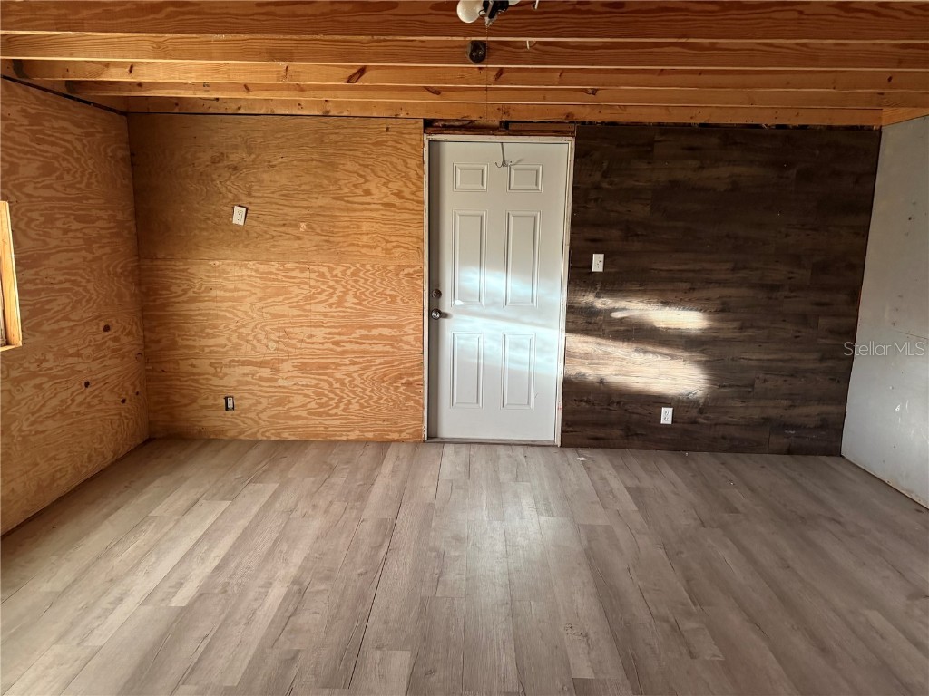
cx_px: 464
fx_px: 644
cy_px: 348
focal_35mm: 24
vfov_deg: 56.8
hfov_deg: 71.6
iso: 500
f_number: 1.78
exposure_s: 1/60
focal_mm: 6.76
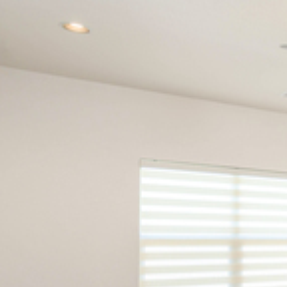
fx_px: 497
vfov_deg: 31.0
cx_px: 440
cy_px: 246
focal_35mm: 53
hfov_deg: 24.4
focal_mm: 14
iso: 320
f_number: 8
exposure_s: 1/10
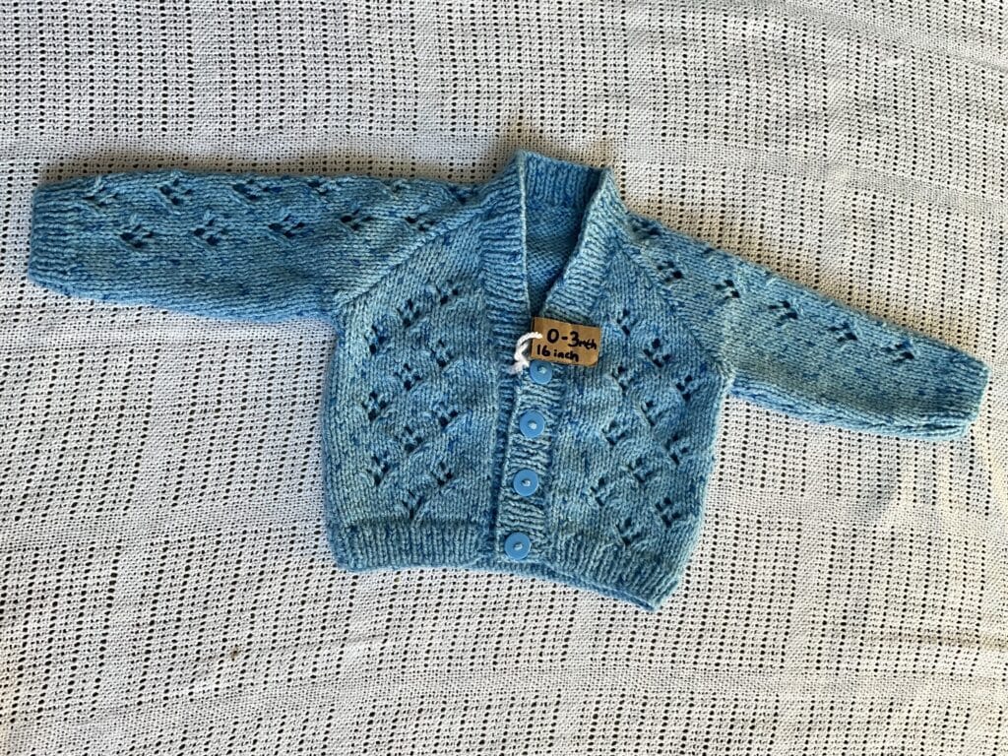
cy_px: 378
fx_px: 844
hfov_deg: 61.7
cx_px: 504
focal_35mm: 29
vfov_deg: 48.2
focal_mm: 3
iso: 32
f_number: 1.8
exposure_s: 1/122
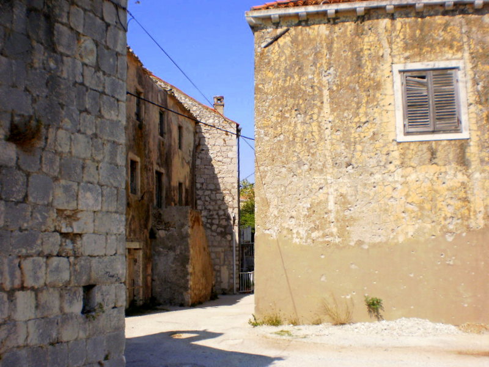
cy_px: 184
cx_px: 244
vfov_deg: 37.7
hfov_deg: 49.0
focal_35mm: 38
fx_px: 537
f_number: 4.6
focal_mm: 6.3
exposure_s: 1/1000
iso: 100
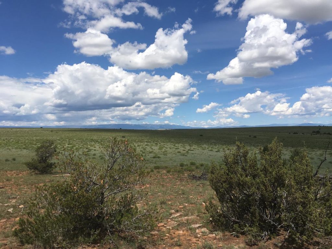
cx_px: 166
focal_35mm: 29
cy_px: 124
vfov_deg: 48.2
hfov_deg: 61.7
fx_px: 278
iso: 25
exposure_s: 1/2747
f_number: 2.2
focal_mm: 4.15
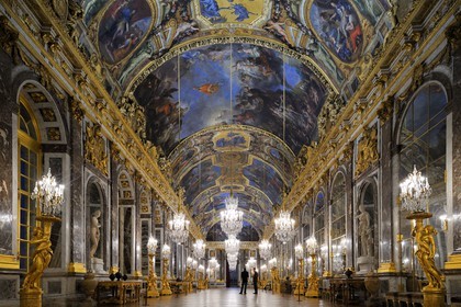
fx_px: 307
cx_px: 230
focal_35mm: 24
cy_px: 154
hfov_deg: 73.7
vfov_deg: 53.1
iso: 200
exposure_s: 6
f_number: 8
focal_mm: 24
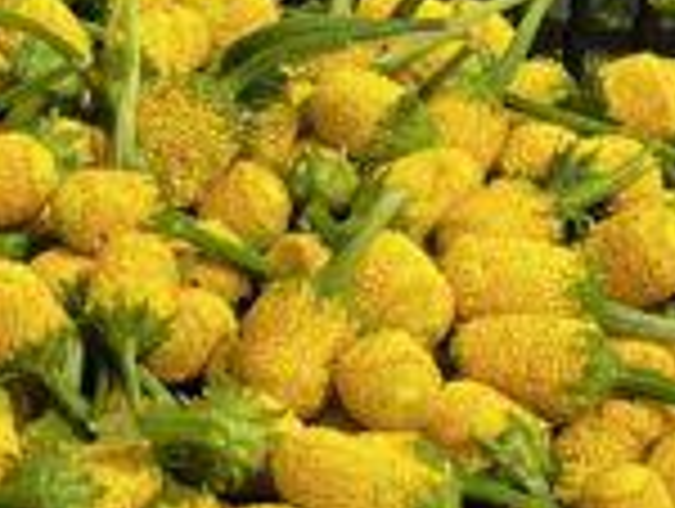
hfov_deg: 10.9
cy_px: 153
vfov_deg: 8.4
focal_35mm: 177
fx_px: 3457
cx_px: -220
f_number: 1.5
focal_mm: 5.7
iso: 50
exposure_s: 1/1901
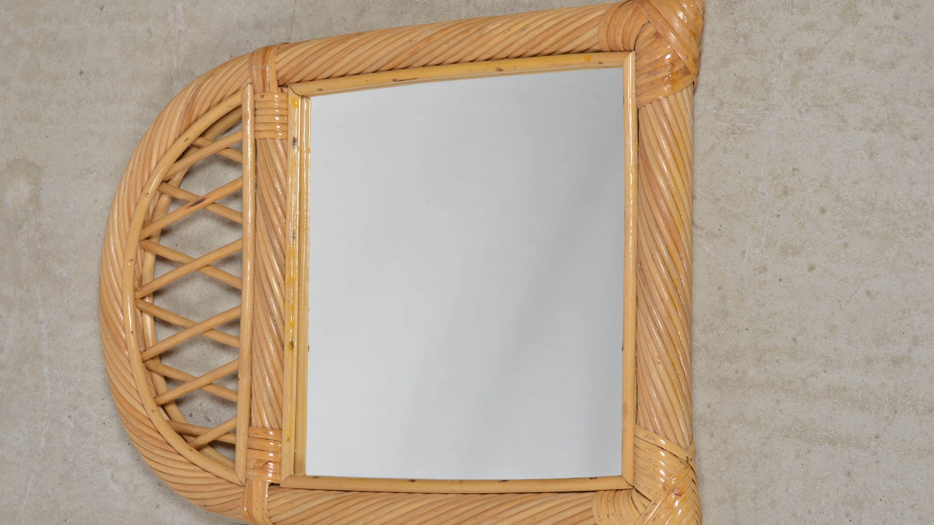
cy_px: 299
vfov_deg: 15.3
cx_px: 466
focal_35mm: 79
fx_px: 1956
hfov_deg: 26.9
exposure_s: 1/125
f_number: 14
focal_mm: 50
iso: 100
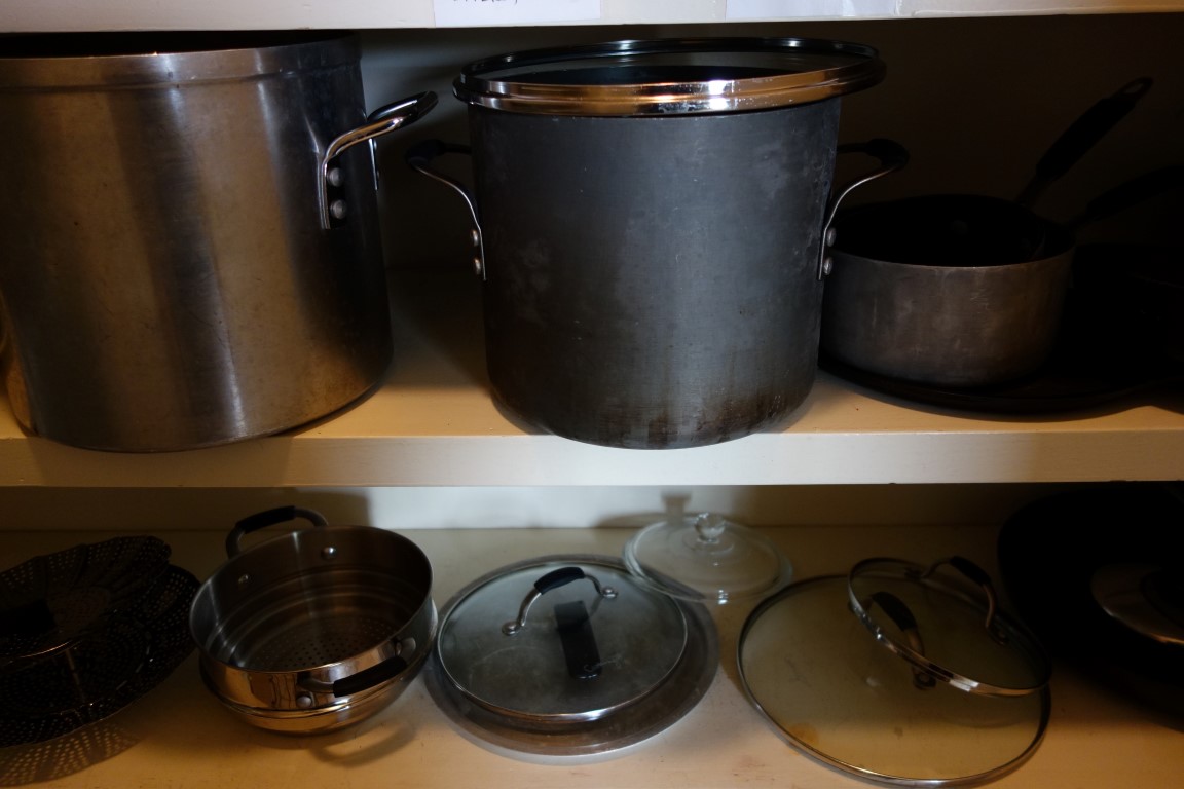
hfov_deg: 65.5
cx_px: 592
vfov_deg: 46.4
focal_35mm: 28
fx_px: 921
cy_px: 394
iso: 320
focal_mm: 10.4
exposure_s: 1/30
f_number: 1.8
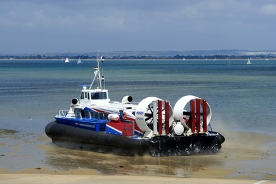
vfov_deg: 11.2
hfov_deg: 16.8
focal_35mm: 122
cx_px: 138
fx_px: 935
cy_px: 92
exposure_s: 1/400
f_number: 13
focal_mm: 122
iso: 200
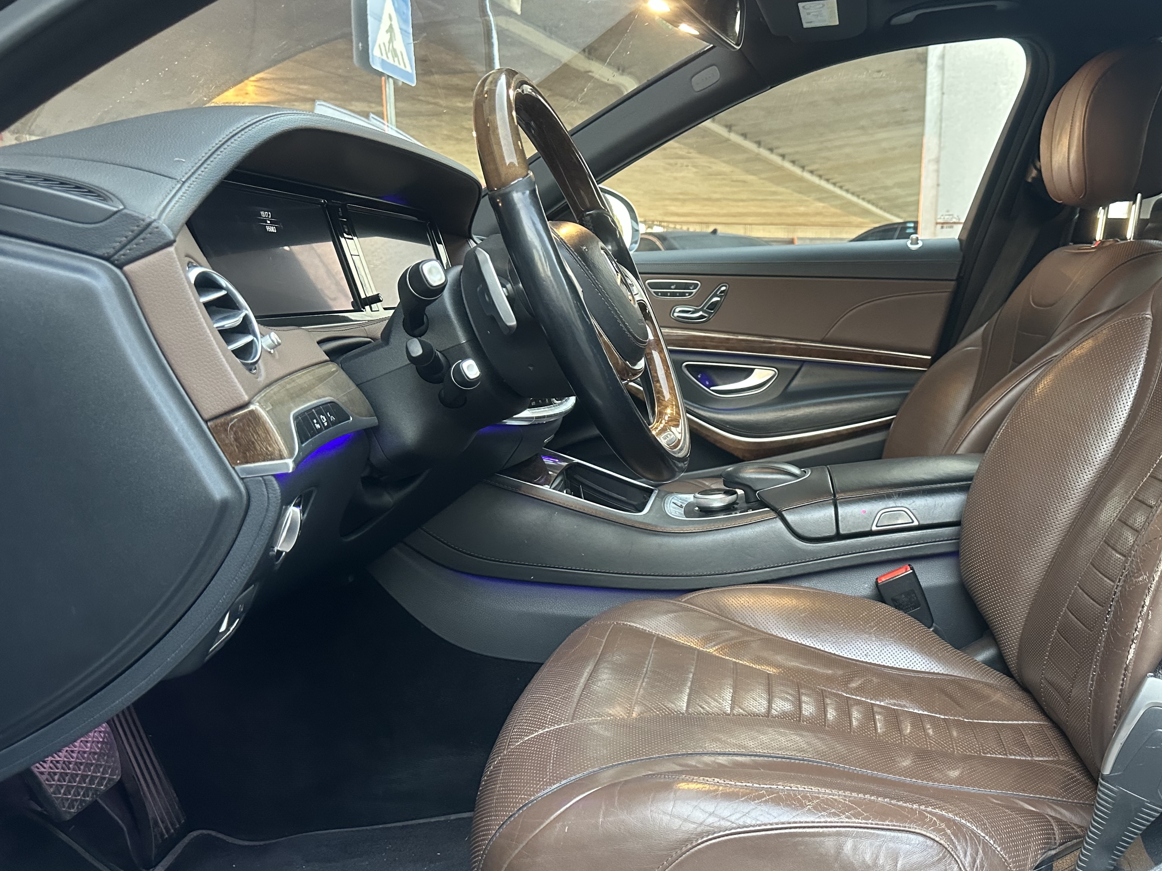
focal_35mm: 31
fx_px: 1041
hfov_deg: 57.4
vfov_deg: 45.2
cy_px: 524
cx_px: 745
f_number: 1.78
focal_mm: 6.86
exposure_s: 1/60
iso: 500
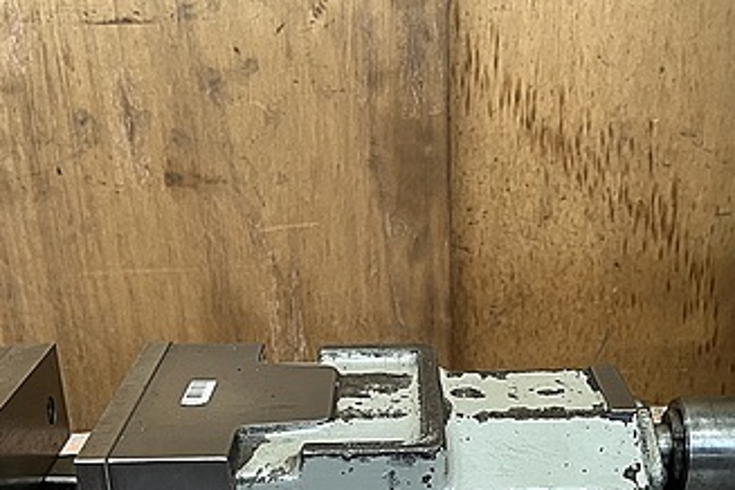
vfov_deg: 24.3
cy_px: 497
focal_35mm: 53
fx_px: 1082
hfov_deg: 37.5
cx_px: 416
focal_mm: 5.1
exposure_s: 1/66
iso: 125
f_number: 1.6
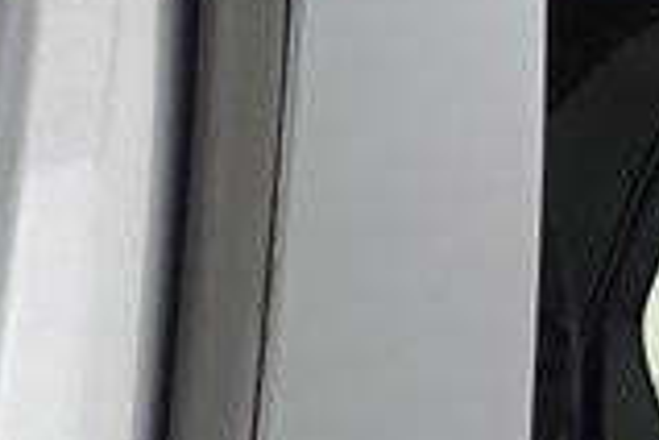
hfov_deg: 9.8
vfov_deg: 7.7
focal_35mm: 154
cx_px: -1372
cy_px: 1332
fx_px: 2819
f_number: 1.7
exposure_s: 1/60
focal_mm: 6.3
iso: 160
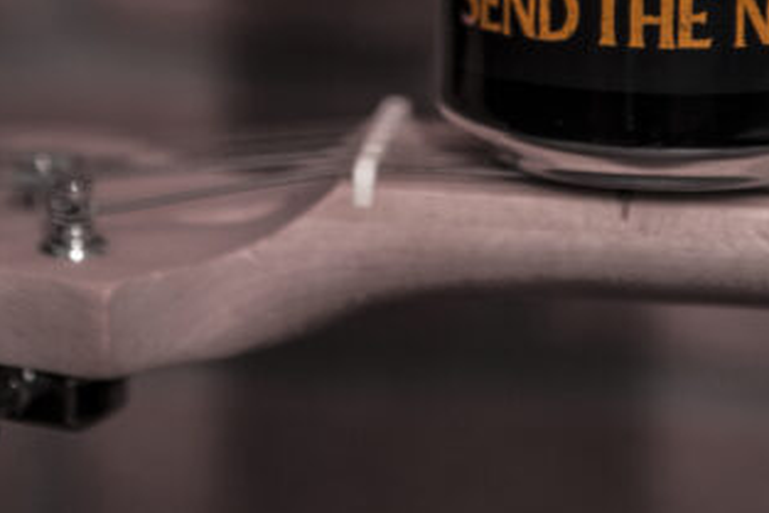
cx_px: 211
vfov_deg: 6.5
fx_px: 4445
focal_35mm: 208
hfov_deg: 9.9
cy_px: -206
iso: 800
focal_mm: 70
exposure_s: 1/50
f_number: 2.8
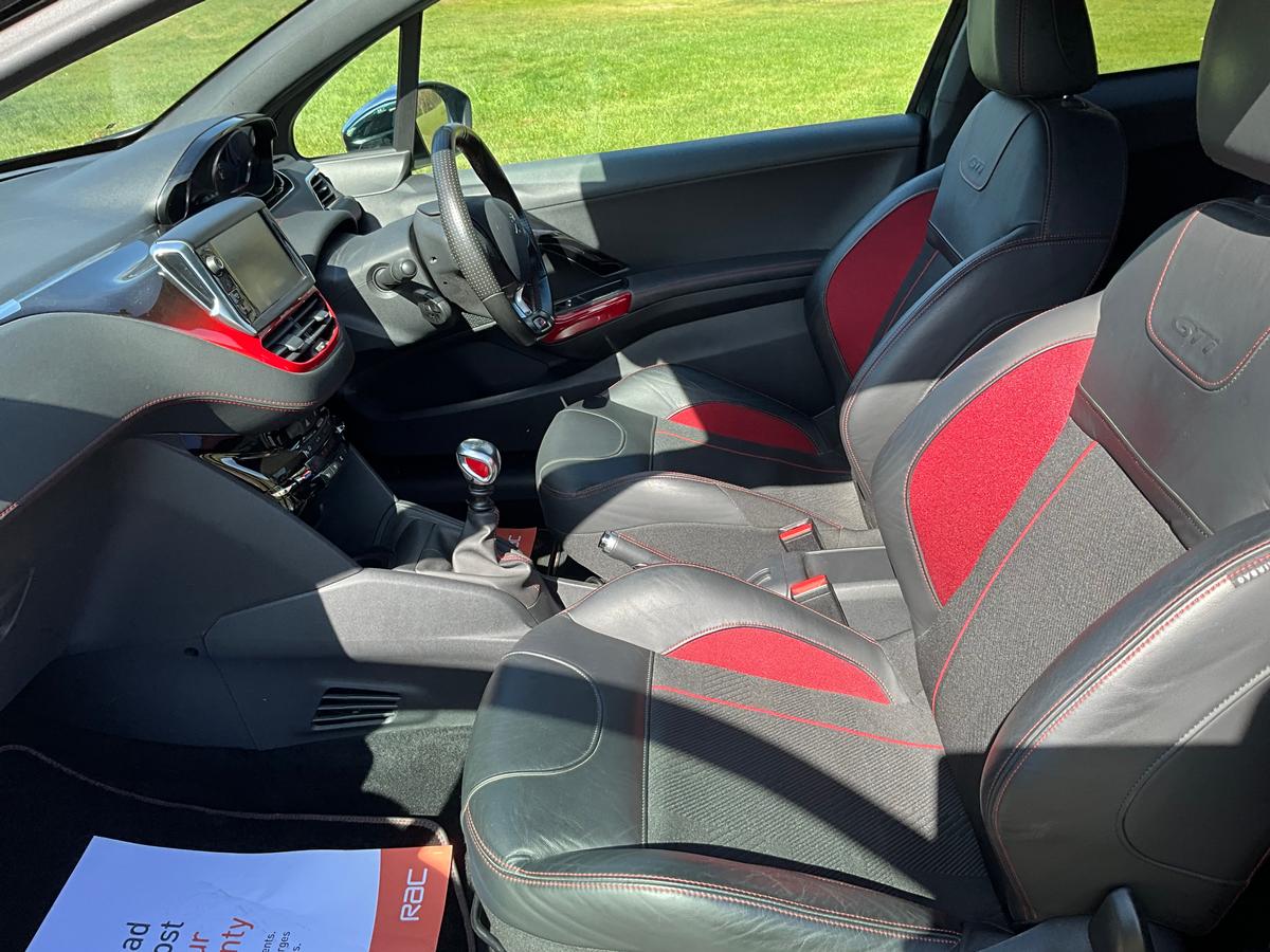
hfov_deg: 61.7
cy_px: 476
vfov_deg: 48.2
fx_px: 1064
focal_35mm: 29
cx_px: 635
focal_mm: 3
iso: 20
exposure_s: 1/223
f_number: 1.8
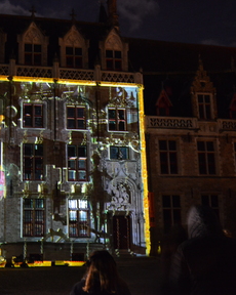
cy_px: 142
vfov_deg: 38.8
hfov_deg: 30.3
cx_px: 31
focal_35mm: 48
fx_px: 420
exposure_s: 1/3
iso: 5000
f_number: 4.5
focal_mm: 32
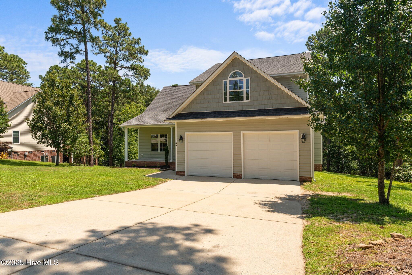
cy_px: 138
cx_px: 206
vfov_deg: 58.4
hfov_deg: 79.9
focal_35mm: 22
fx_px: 246
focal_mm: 21.5
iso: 320
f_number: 8
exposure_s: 1/640
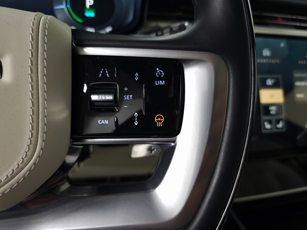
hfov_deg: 73.9
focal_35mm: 23
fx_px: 204
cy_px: 115
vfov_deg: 58.9
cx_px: 154
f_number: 1.7
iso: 100
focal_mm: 6.3
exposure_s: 1/60
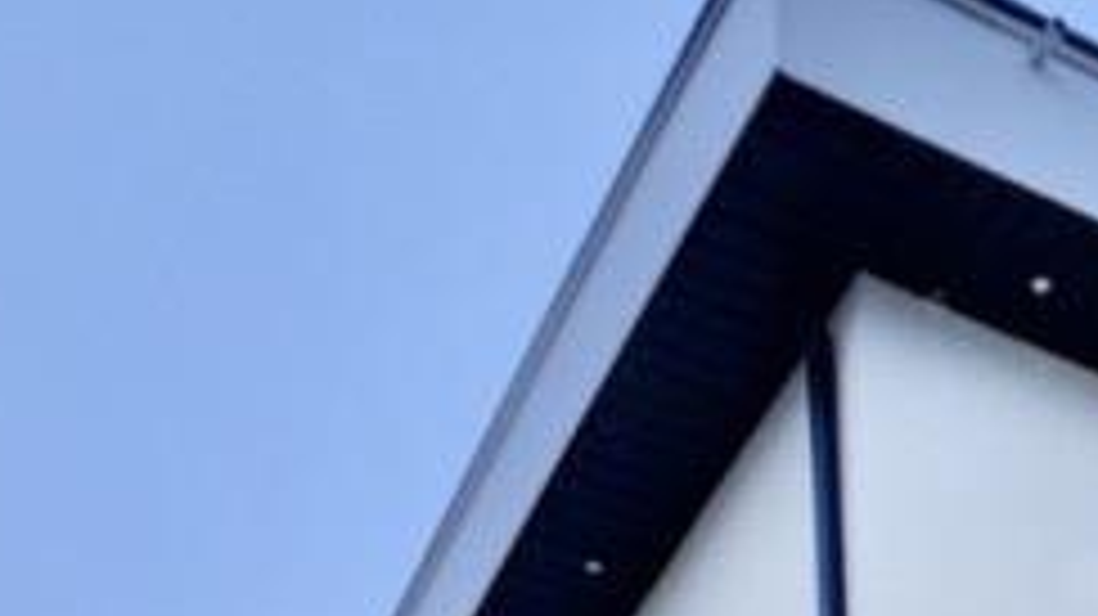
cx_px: 1015
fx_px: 2037
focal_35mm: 70
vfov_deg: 12.3
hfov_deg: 28.8
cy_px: 1607
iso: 640
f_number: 4
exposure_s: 1/60
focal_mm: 10
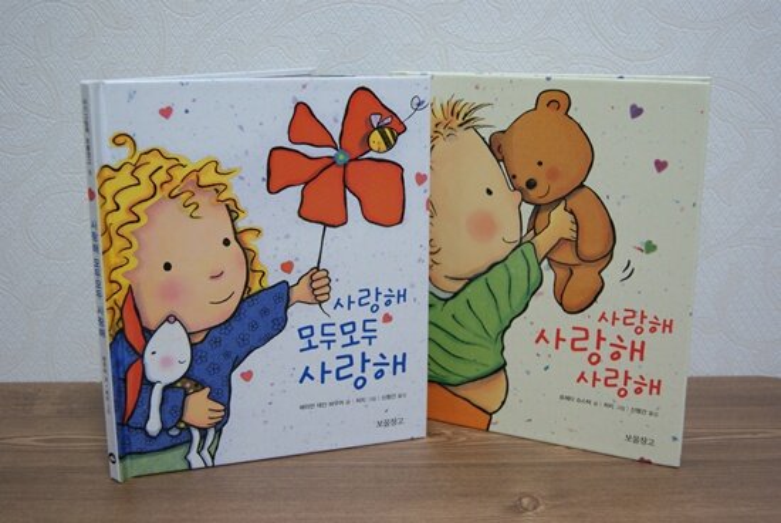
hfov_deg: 46.4
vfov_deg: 32.0
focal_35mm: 42
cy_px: 262
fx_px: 912
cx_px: 390
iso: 400
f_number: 4.5
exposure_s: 1/15
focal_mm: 28
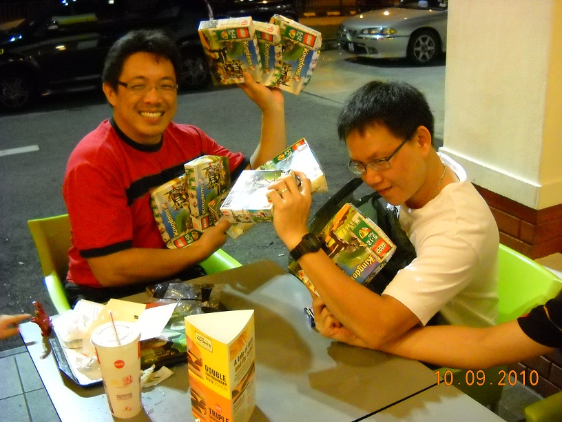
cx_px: 281
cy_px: 211
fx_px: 666
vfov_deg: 35.1
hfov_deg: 45.8
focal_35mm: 41
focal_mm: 6.72
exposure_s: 1/17
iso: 800
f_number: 3.1
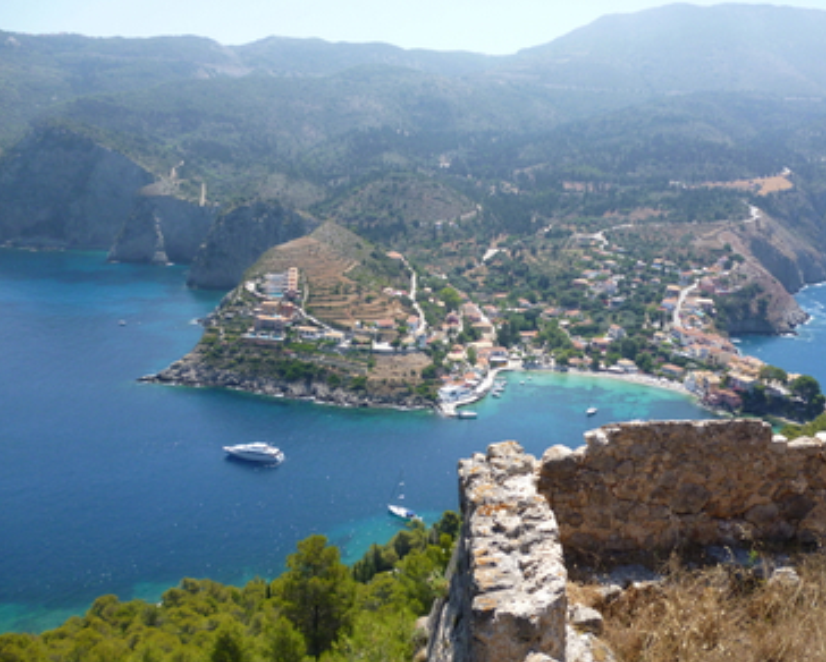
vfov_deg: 44.6
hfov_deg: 53.8
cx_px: 495
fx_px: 808
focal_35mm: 33
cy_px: 331
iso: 100
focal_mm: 5
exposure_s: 1/60
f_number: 9
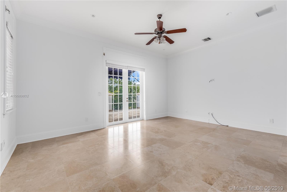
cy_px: 96
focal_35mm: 16
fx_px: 128
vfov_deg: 73.8
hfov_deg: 96.7
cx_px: 144
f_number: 8
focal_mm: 16
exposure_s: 1/125
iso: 320
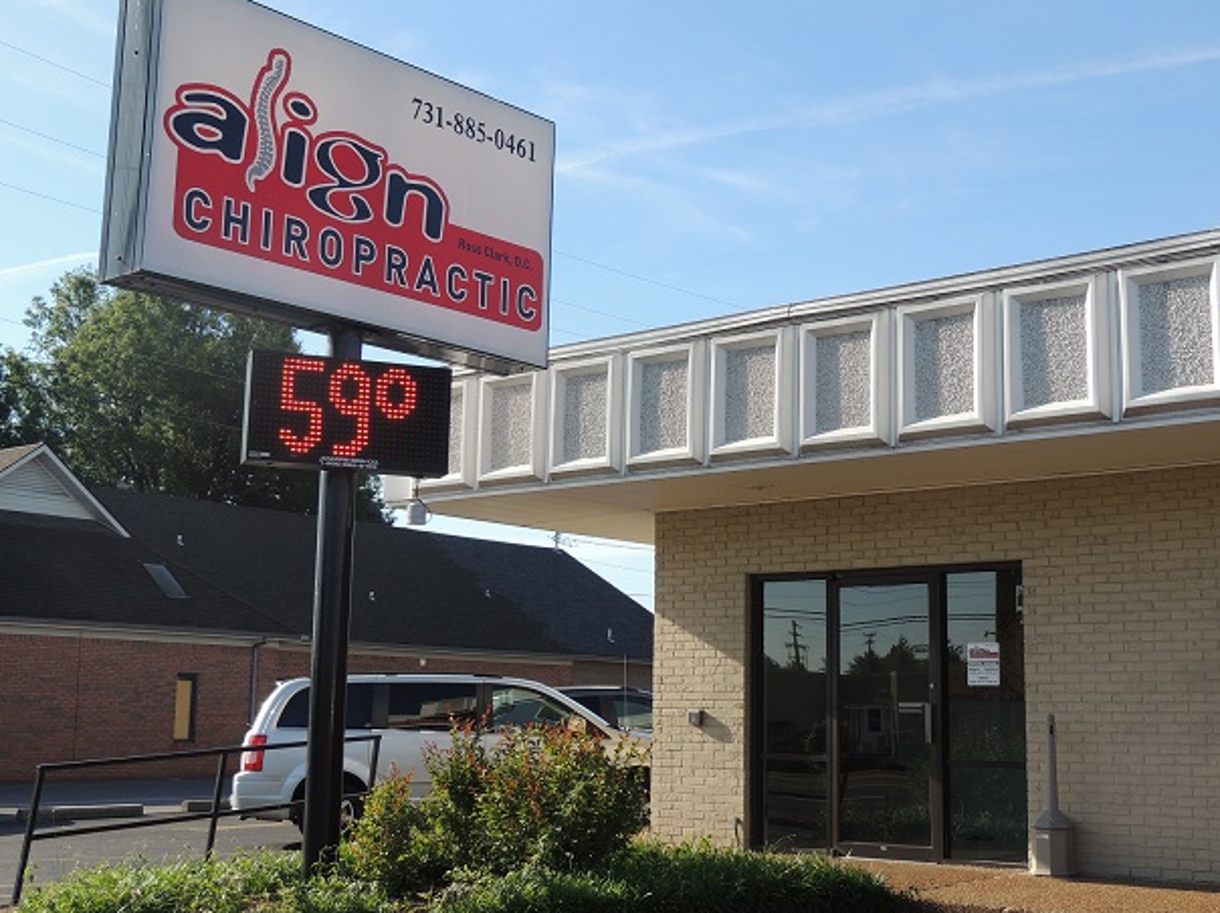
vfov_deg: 31.5
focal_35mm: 46
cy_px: 442
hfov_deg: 41.3
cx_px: 628
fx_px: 1620
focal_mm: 7.6
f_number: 3.4
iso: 100
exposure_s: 1/640
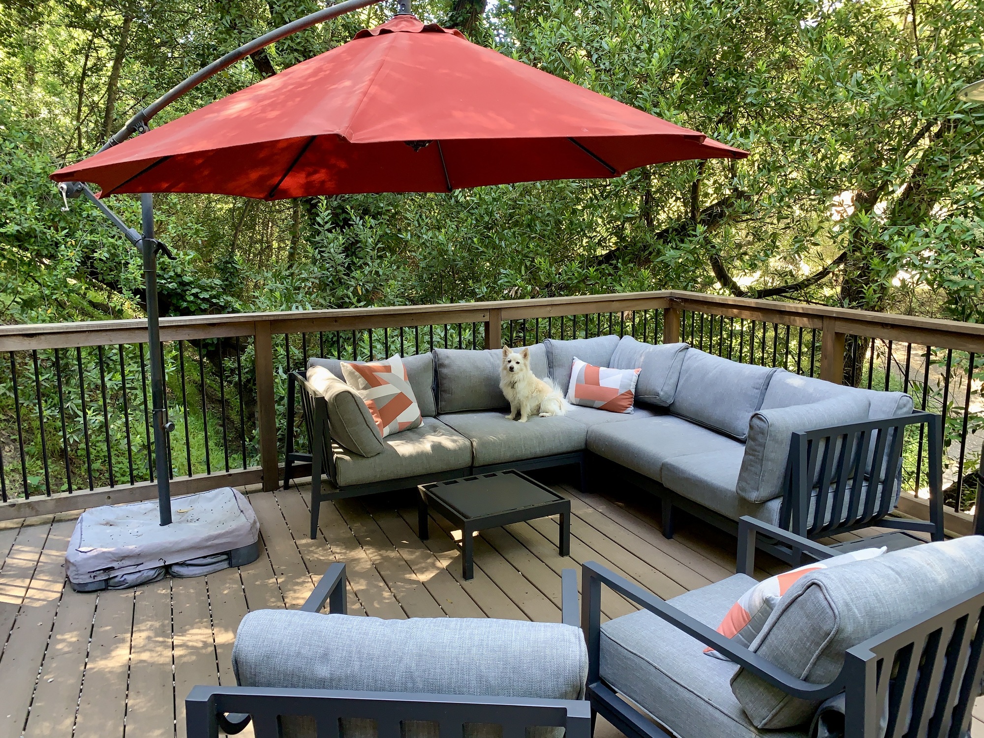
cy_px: 369
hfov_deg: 67.3
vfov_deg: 53.1
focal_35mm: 26
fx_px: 739
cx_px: 492
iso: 100
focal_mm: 4.25
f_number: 1.8
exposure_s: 1/67
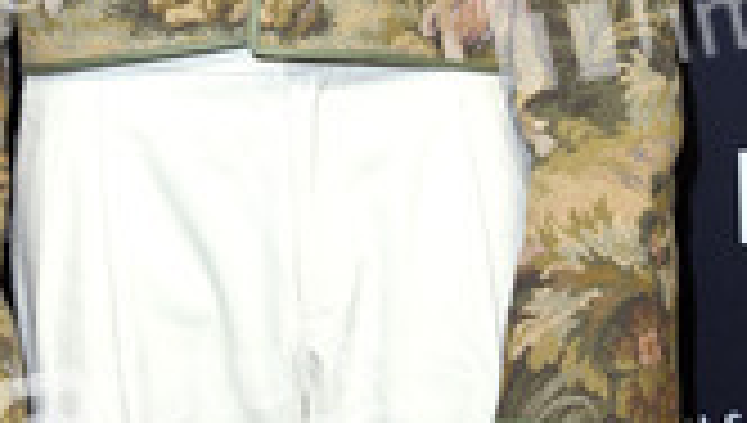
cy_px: -238
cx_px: 302
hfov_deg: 14.7
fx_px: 2897
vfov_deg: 8.2
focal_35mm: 146
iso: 500
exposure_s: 1/250
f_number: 5.6
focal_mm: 58
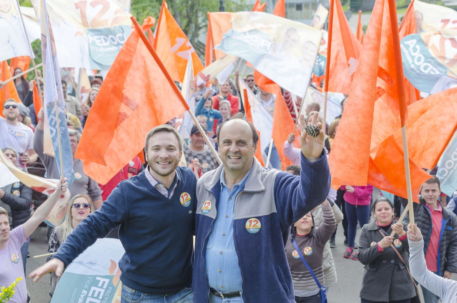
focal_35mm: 66
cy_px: 152
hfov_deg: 30.6
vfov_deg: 20.5
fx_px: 836
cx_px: 228
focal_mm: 44
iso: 125
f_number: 5
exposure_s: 1/250
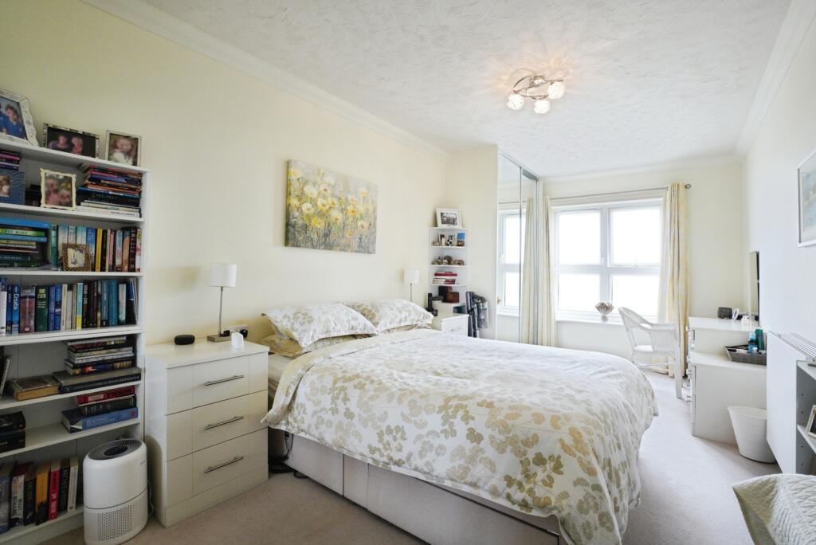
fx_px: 363
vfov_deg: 73.8
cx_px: 408
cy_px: 272
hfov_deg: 96.7
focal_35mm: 16
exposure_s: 1/100
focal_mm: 16
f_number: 9
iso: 2000
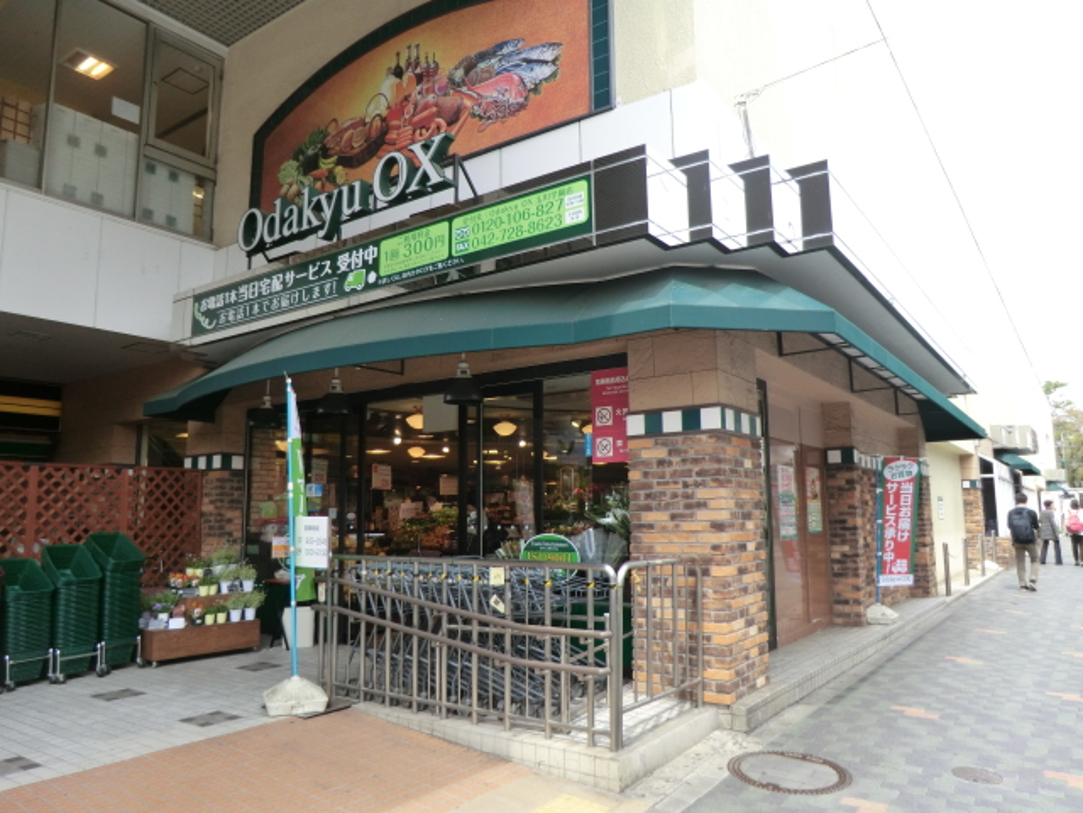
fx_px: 751
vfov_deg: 56.8
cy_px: 406
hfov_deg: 71.6
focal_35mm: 24
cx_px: 542
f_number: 3.2
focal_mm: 4.3
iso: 80
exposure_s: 1/250
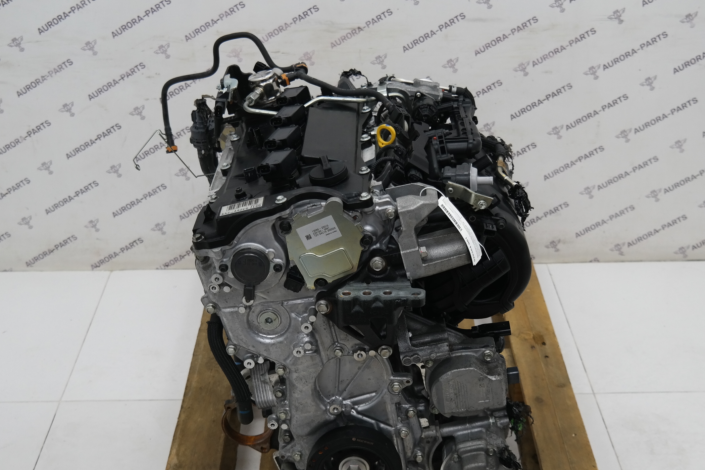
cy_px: 247
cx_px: 353
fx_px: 999
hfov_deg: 38.9
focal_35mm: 51
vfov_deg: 26.5
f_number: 4
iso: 200
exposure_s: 1/80
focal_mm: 24
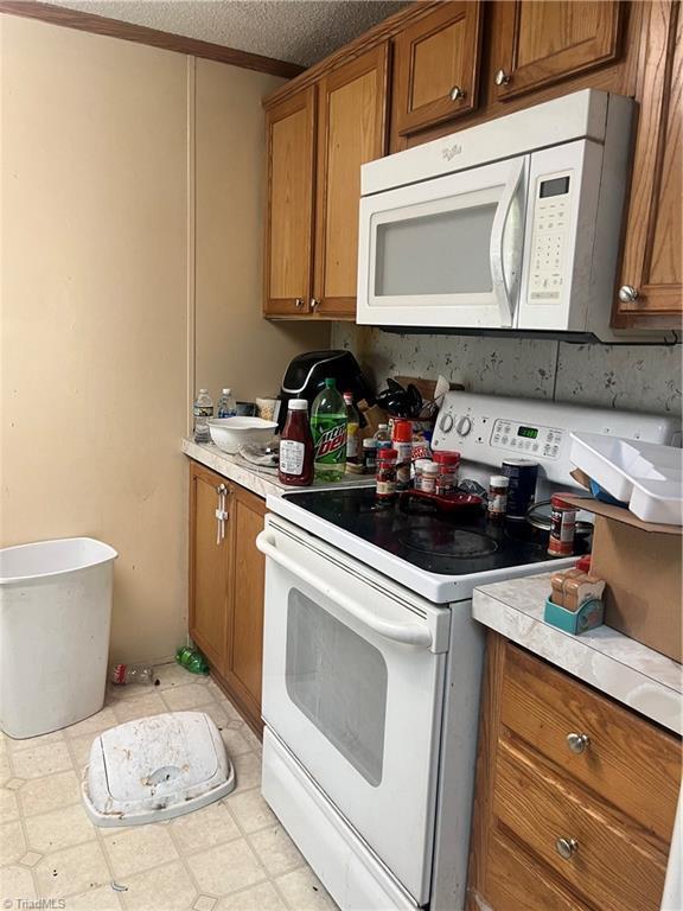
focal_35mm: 26
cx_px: 342
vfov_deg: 67.3
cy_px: 456
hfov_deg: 53.1
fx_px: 684
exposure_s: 1/60
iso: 125
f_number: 1.6
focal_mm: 5.1
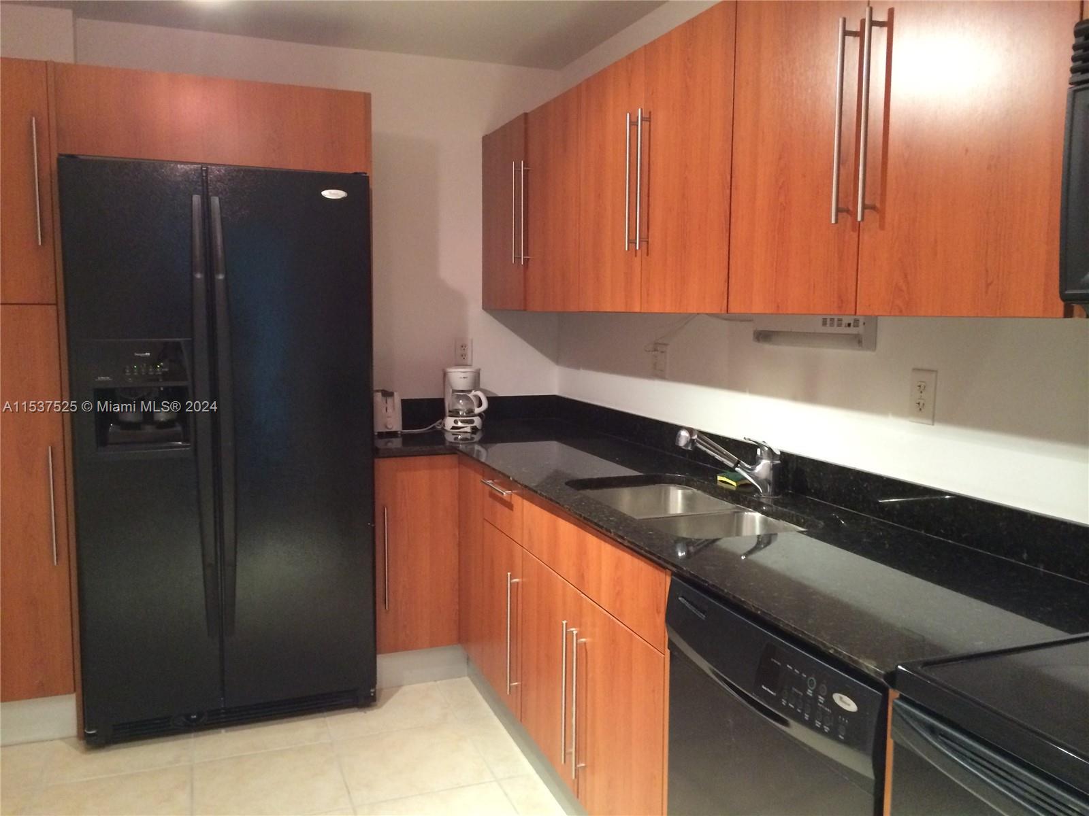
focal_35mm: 30
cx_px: 544
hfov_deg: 60.0
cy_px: 408
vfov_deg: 46.8
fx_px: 944
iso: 320
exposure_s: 1/20
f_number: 2.2
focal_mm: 4.12
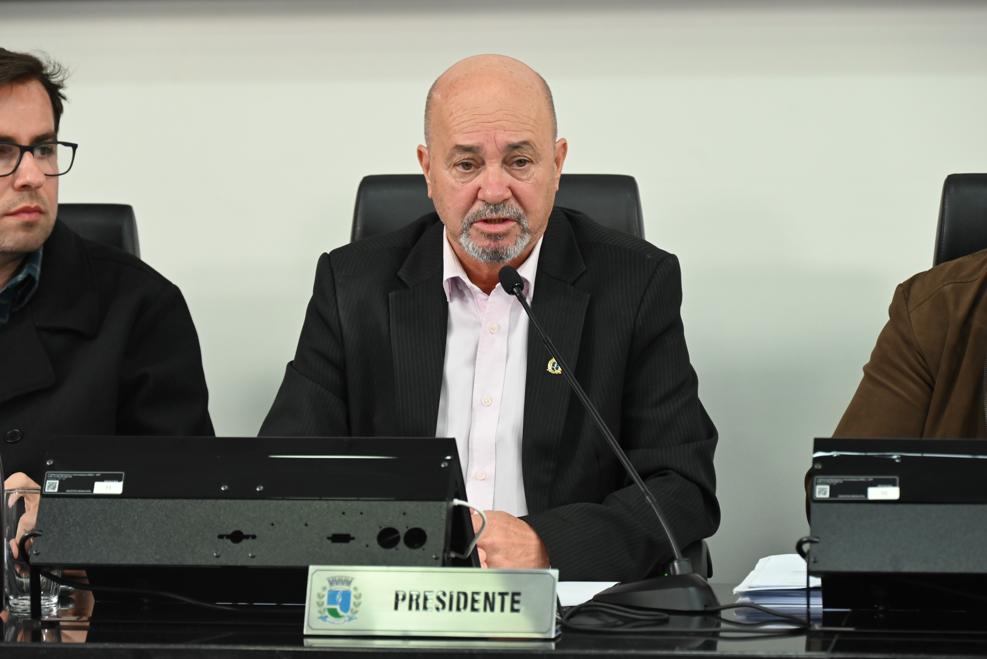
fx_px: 3428
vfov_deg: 11.0
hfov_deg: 16.4
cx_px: 494
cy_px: 330
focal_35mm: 125
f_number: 6.3
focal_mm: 125
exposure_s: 1/125
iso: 2500
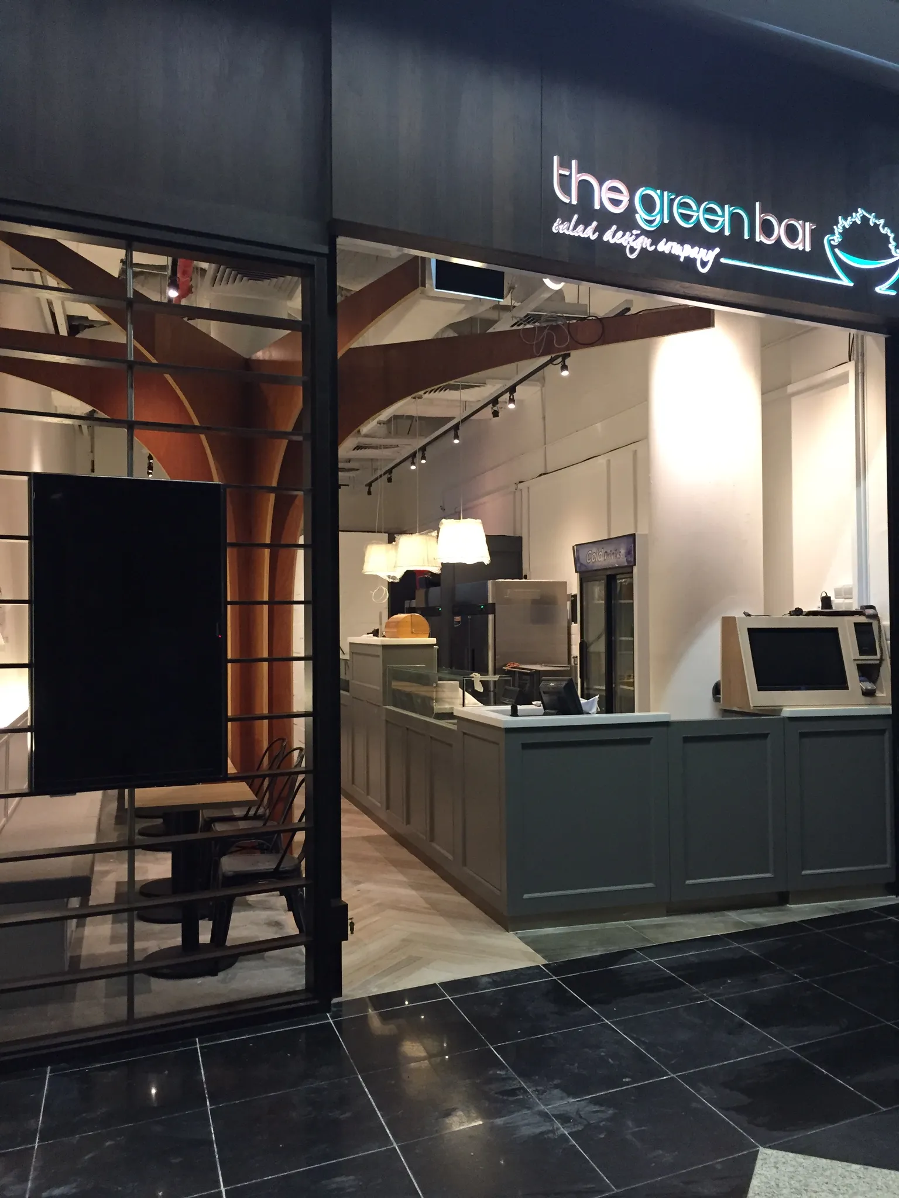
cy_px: 599
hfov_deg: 48.2
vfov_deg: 61.7
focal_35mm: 29
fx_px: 1004
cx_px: 450
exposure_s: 1/30
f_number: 2.2
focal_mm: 4.15
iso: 200
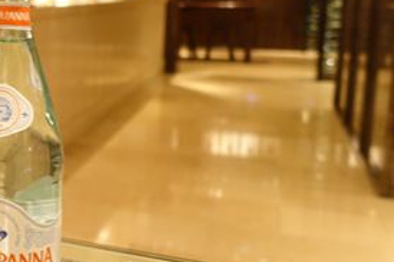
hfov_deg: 30.3
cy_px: 89
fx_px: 623
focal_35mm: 57
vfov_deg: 23.6
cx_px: -68
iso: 800
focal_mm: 8.8
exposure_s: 1/8
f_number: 1.8
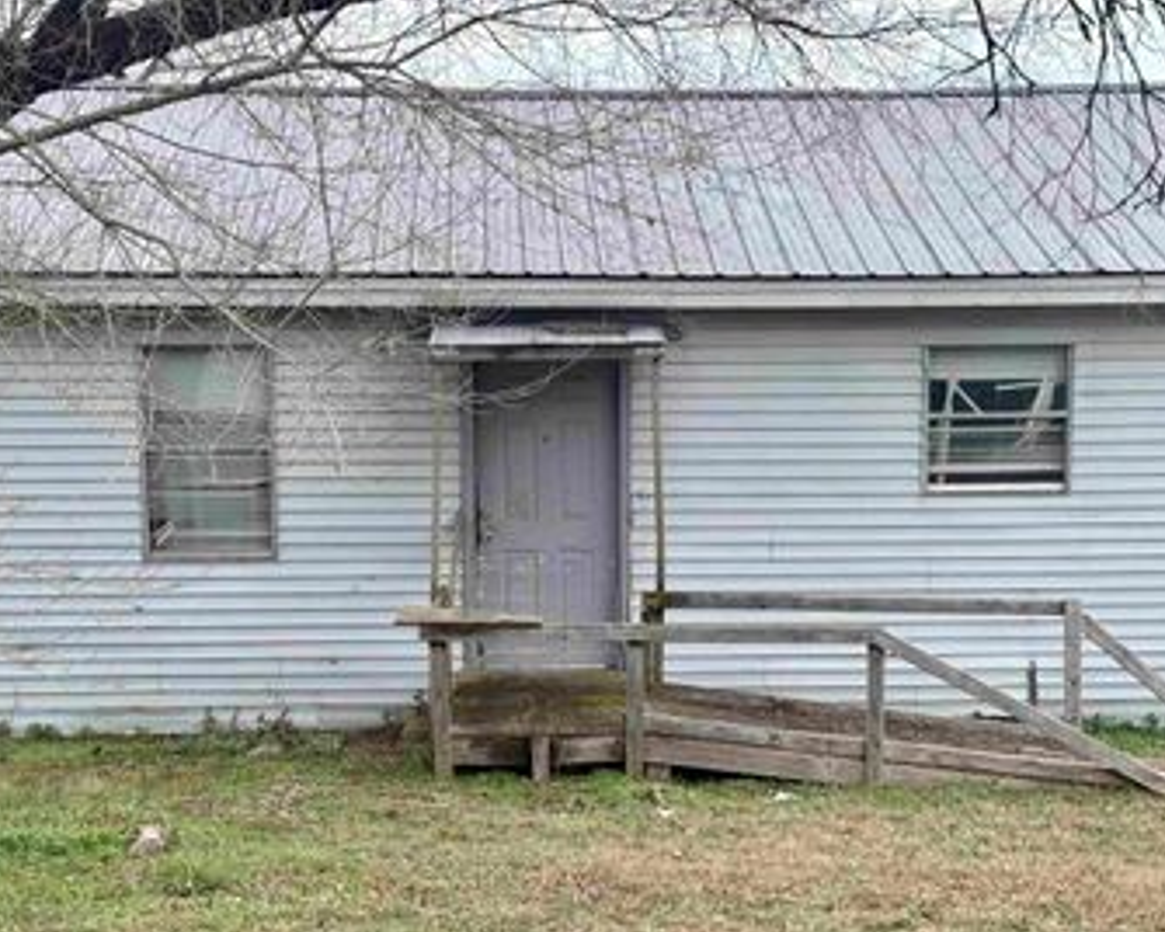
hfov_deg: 27.1
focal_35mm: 70
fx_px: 2414
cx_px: 605
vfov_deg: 21.7
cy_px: 645
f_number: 1.78
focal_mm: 6.76
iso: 64
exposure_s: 1/1403
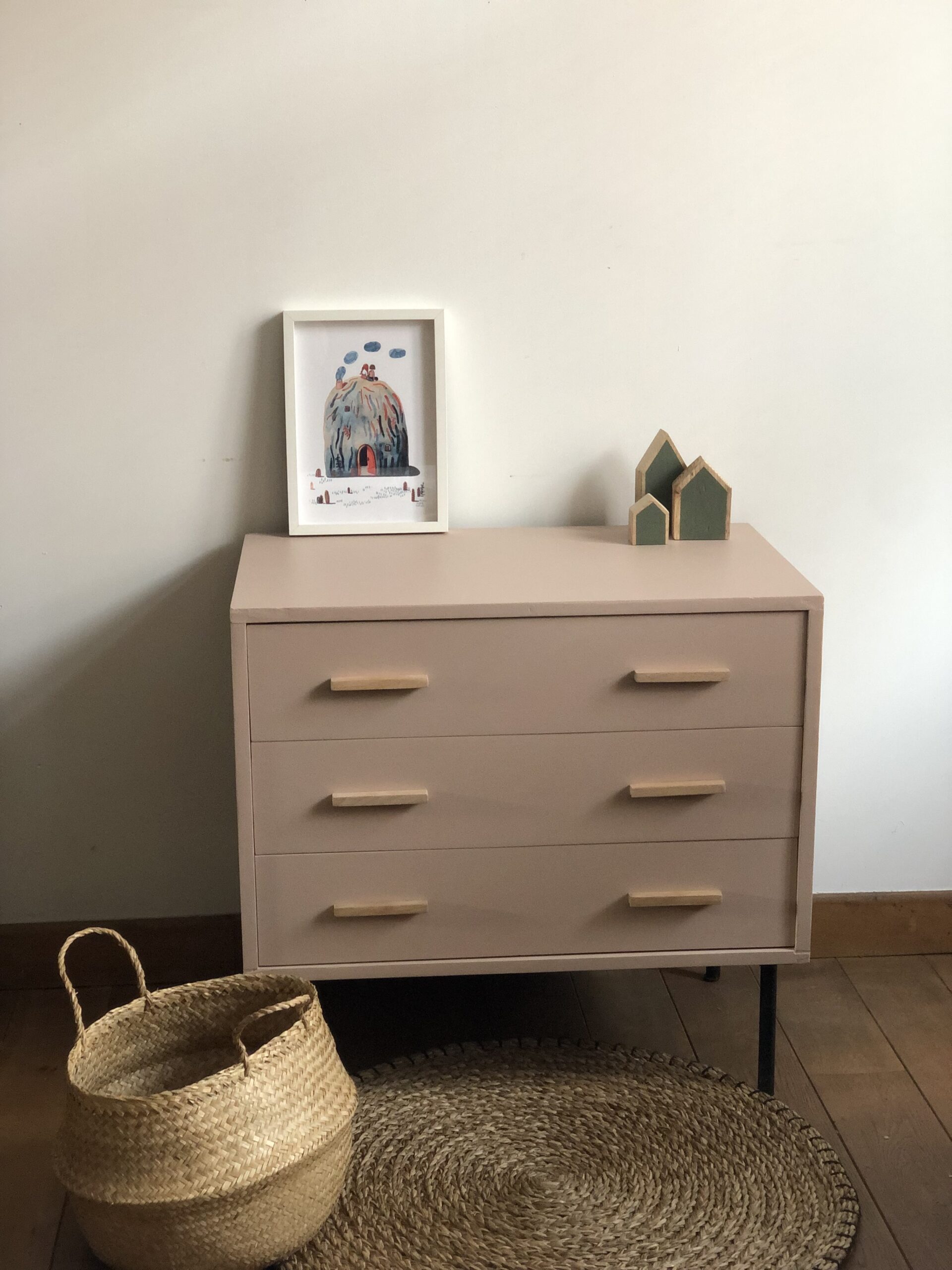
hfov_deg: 28.0
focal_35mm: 52
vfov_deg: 36.8
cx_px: 476
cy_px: 635
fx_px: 1907
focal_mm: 6
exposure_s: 1/30
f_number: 2.4
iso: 125
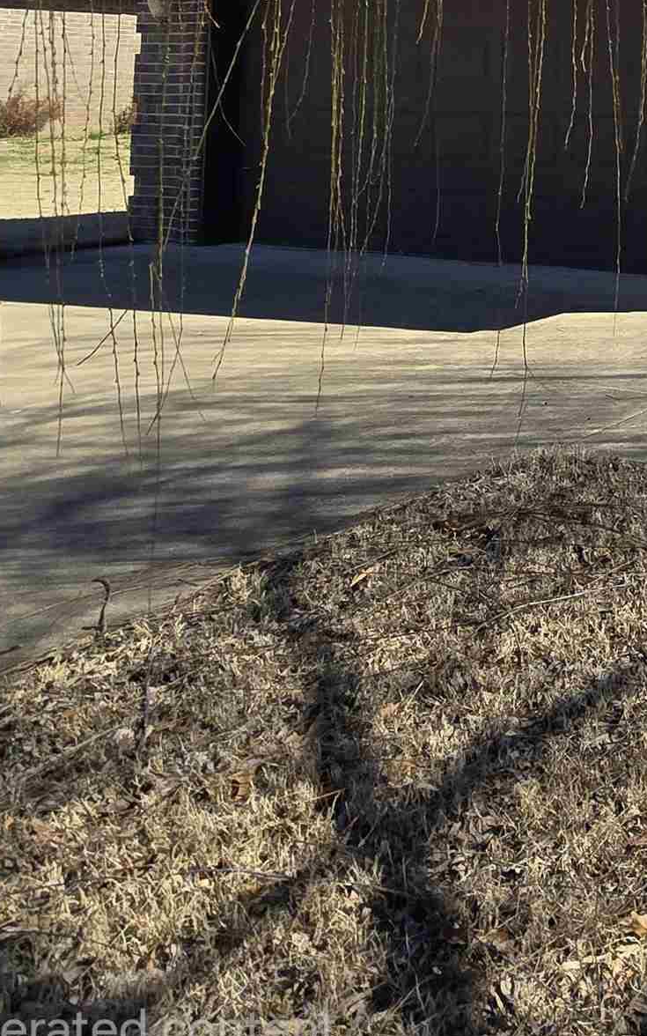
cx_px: 1106
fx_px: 1016
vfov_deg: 47.4
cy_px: 69
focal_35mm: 36
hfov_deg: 23.1
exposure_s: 1/2000
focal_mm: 2.2
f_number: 2.2
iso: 64
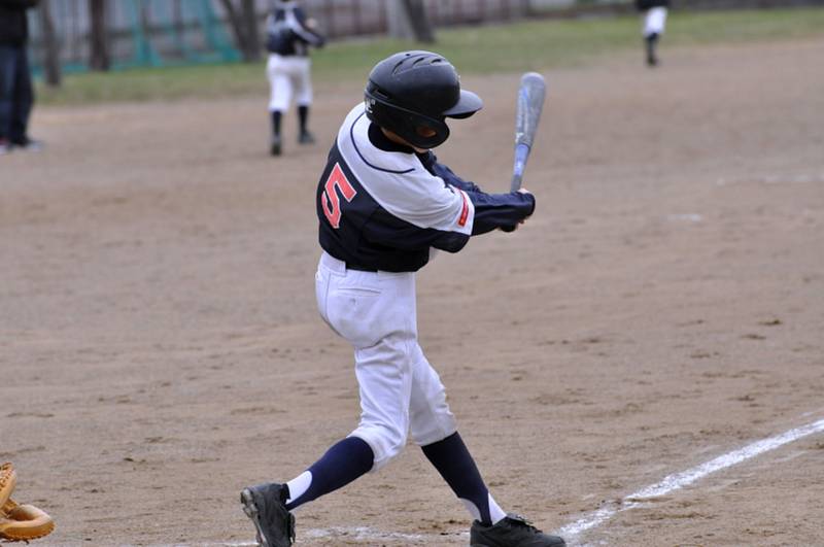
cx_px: 412
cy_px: 274
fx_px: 6685
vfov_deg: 4.7
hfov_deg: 7.1
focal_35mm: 292
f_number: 7.1
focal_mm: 195
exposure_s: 1/2000
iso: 800
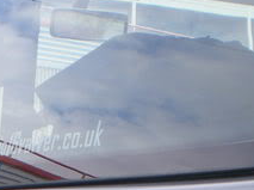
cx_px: -73
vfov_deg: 9.8
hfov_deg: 13.4
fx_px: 1048
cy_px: 342
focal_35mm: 143
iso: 64
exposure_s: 1/125
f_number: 4.6
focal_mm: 6.3
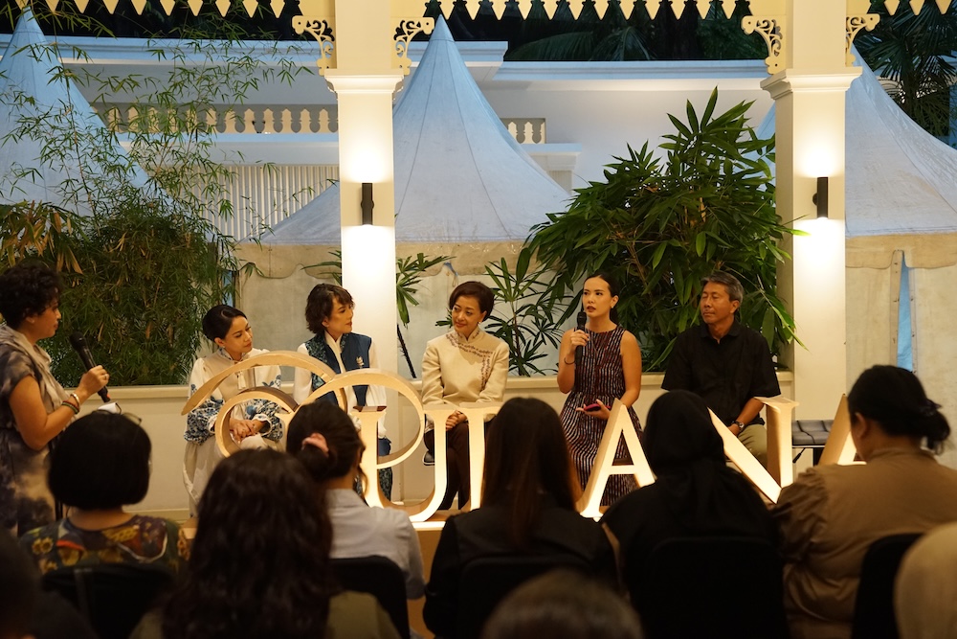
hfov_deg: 44.5
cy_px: 320
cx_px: 478
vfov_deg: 30.5
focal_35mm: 44
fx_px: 1170
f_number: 3.5
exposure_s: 1/100
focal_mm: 44
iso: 3200
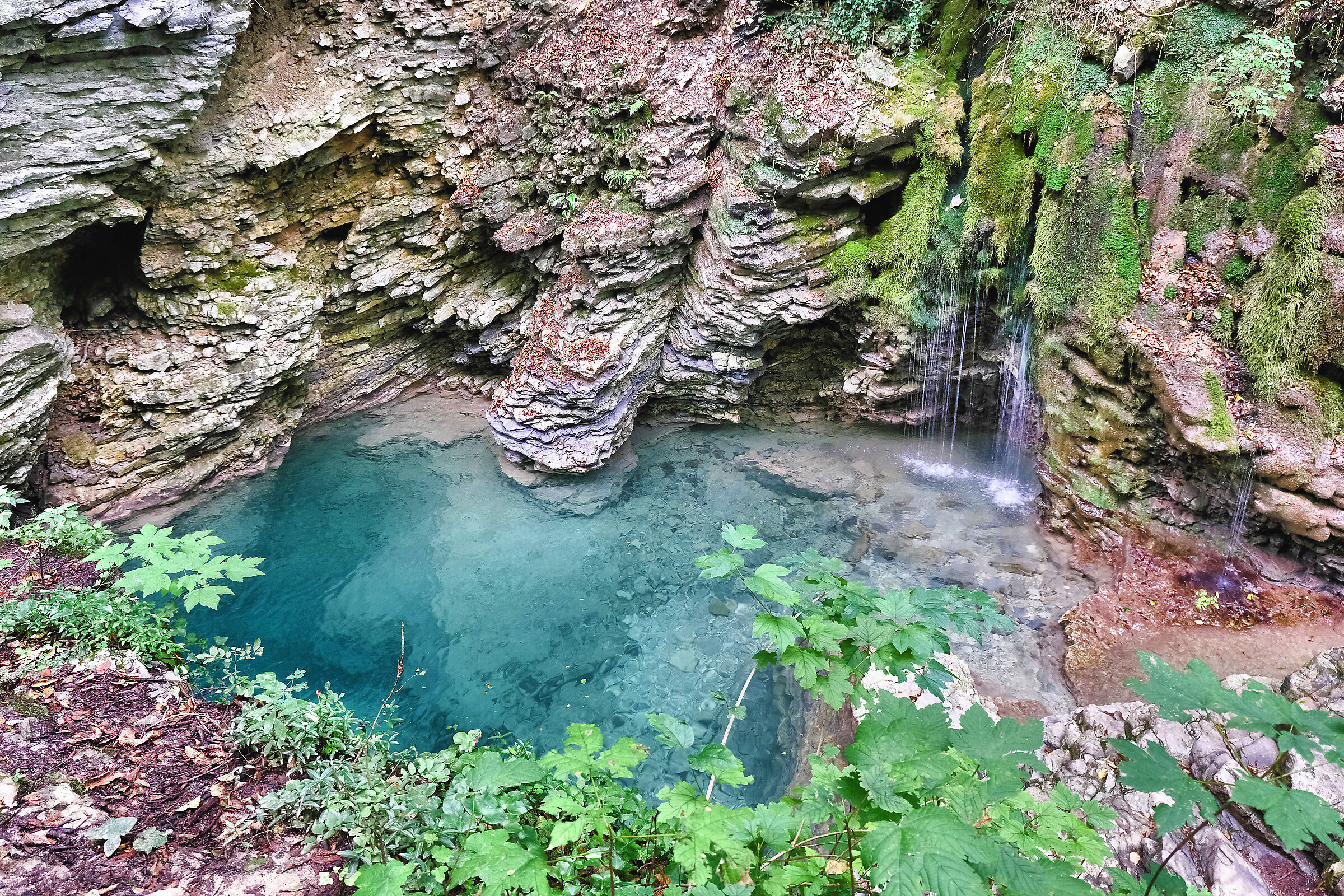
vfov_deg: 47.9
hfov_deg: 67.4
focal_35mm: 27
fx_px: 1008
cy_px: 448
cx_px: 672
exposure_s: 1/15
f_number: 5.6
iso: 1600
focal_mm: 17.7
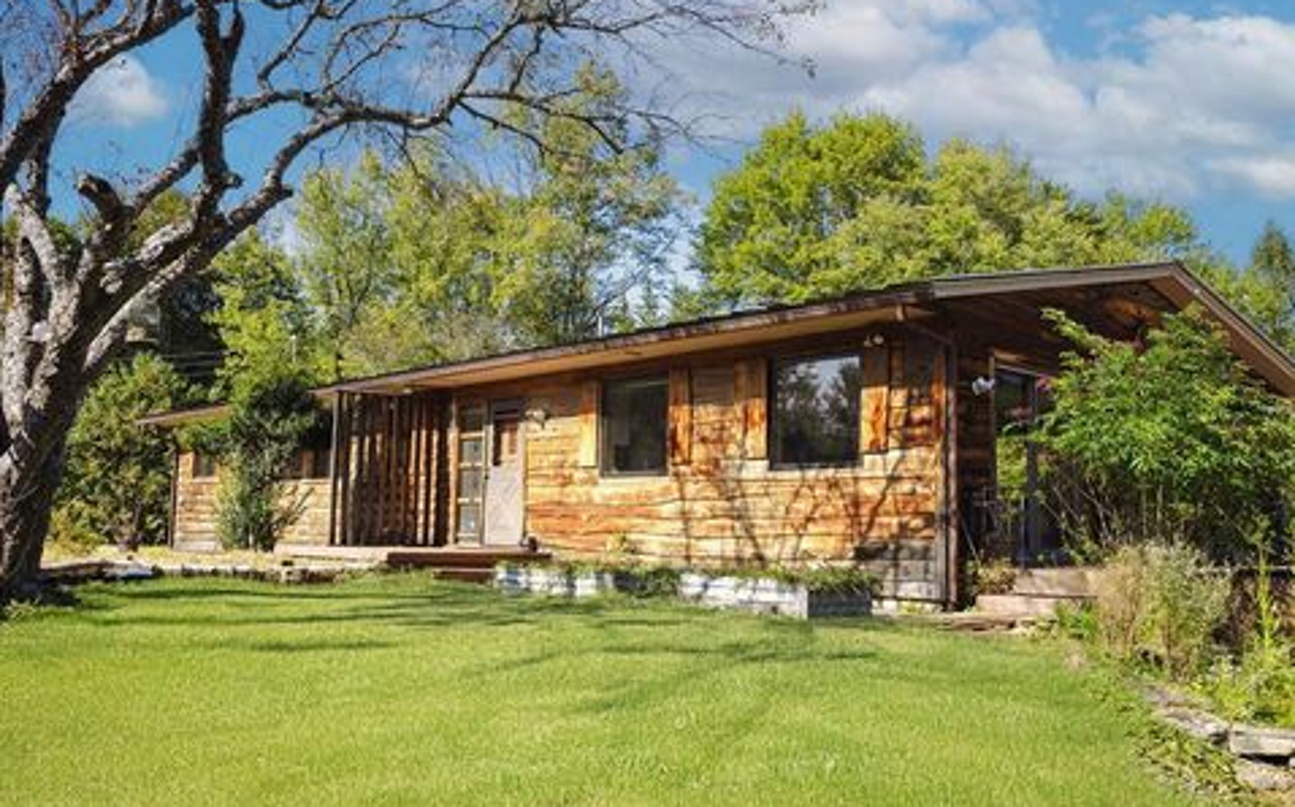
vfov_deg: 38.5
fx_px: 1155
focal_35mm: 33
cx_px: 675
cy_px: 416
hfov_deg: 58.5
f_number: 7.1
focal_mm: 30.7
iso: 100
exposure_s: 1/400
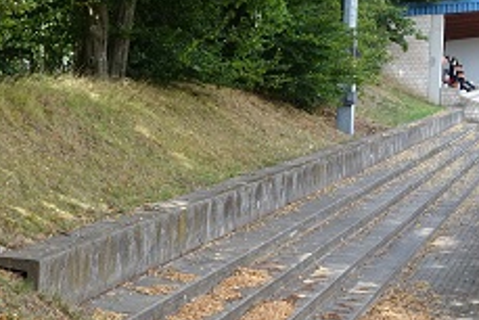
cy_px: 220
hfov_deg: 18.9
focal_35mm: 108
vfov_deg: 12.7
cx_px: 209
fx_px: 1438
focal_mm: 20.05
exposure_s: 1/80
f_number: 5.6
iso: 125
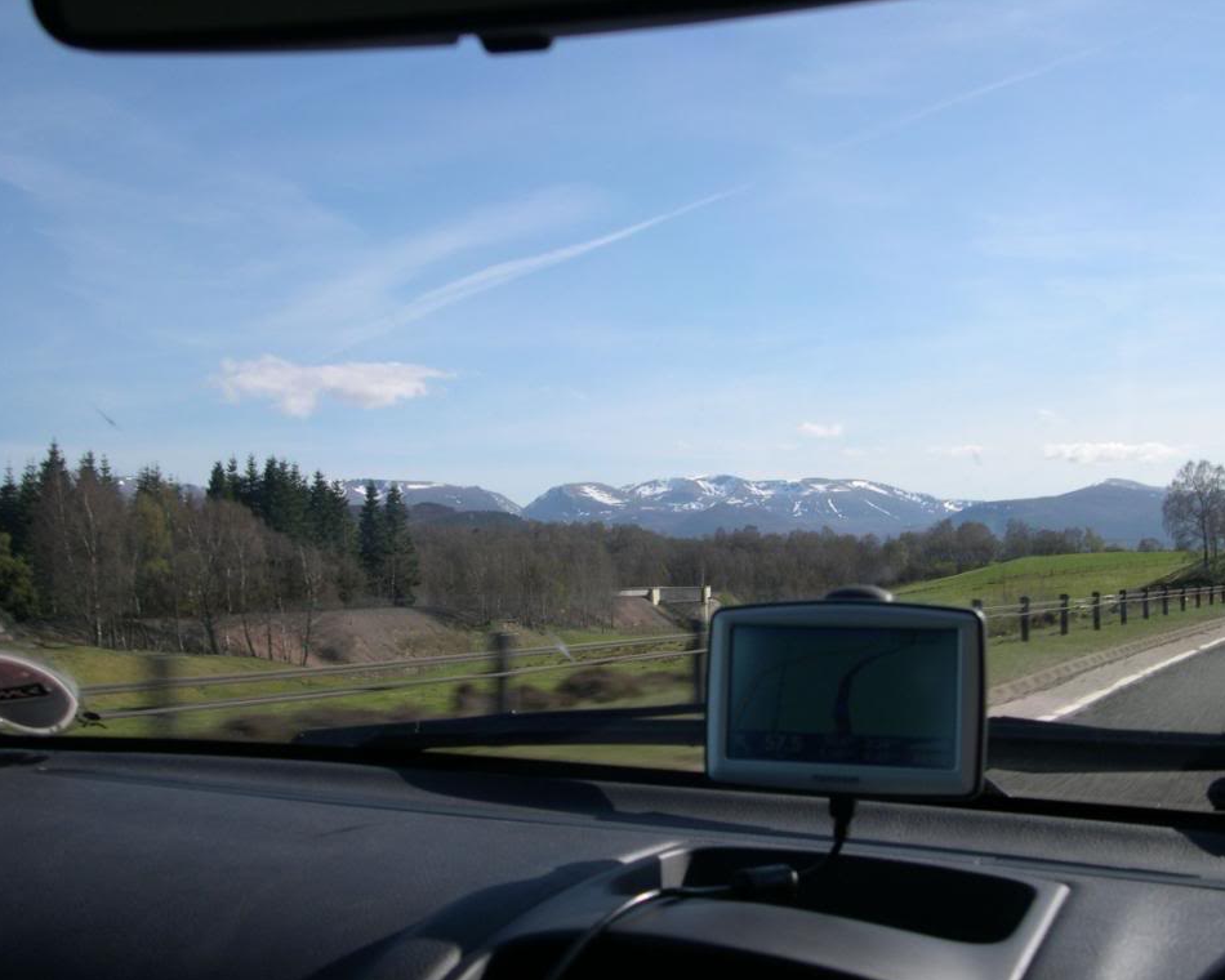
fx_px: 1450
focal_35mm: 40
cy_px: 491
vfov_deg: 37.3
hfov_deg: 45.8
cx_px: 652
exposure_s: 1/158
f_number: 7.6
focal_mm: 8
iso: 100
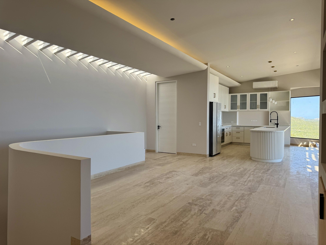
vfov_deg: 56.8
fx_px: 226
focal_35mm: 24
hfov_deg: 71.6
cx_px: 163
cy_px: 122
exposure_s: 1/1106
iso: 100
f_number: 1.78
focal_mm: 6.76
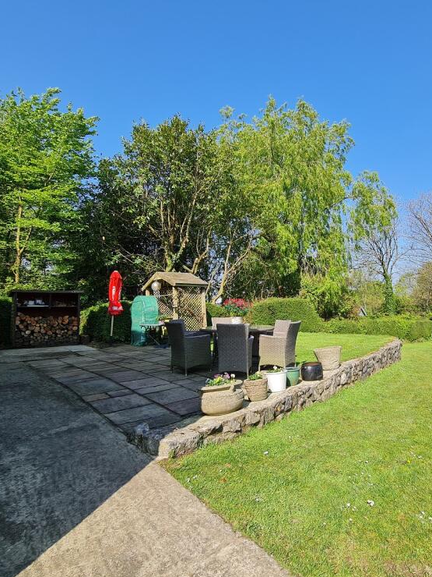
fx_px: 300
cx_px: 293
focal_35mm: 18
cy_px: 299
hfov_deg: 69.3
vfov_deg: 87.7
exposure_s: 1/1264
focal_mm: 2.2
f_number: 2.2
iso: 64
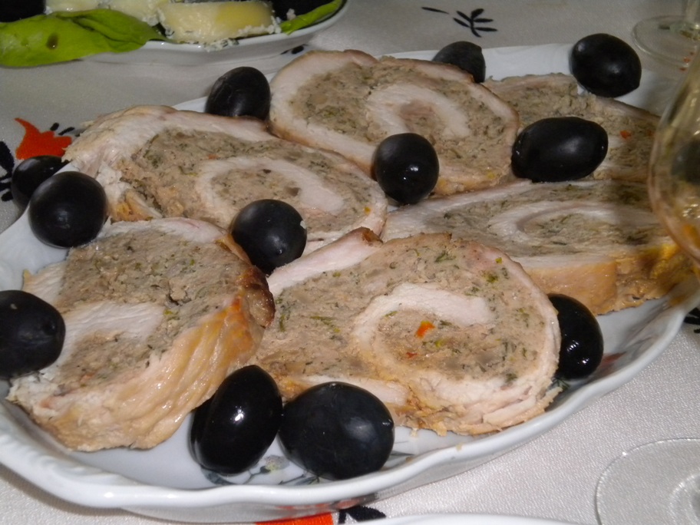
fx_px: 1598
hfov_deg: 24.7
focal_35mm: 79
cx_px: 350
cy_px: 262
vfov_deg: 18.7
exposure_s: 1/60
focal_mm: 14.3
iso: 400
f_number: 5.1
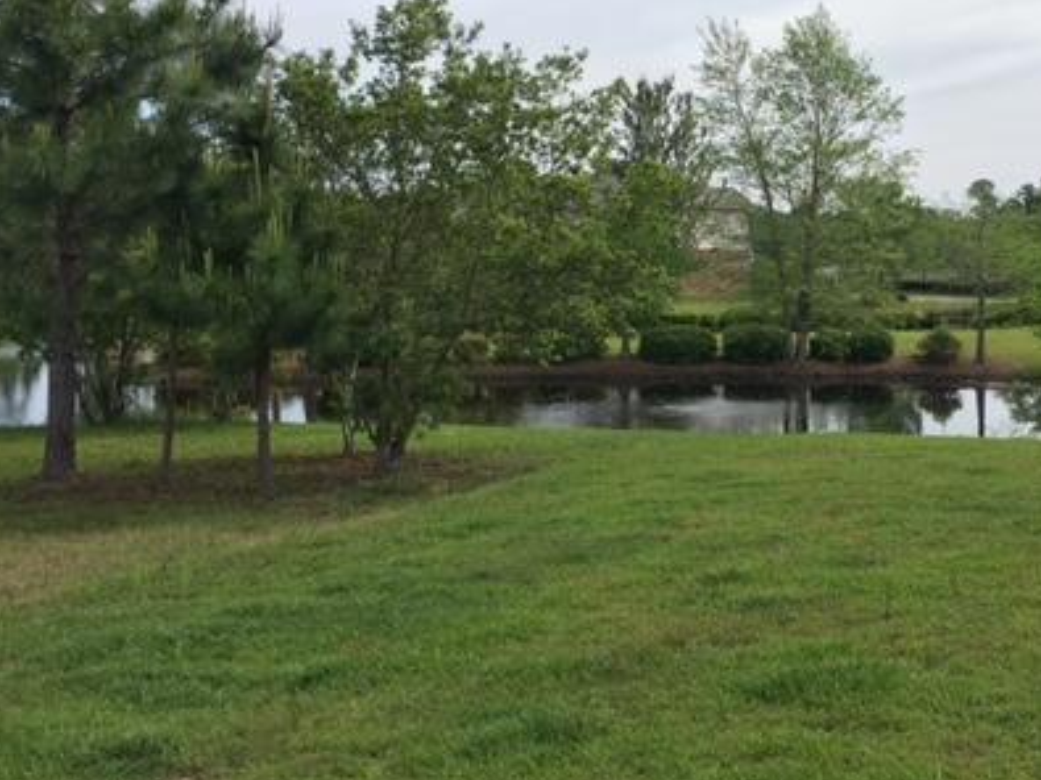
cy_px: 248
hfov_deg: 39.4
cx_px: 780
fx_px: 1413
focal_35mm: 47
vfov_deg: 30.6
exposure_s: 1/801
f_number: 2.2
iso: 25
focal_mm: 4.15
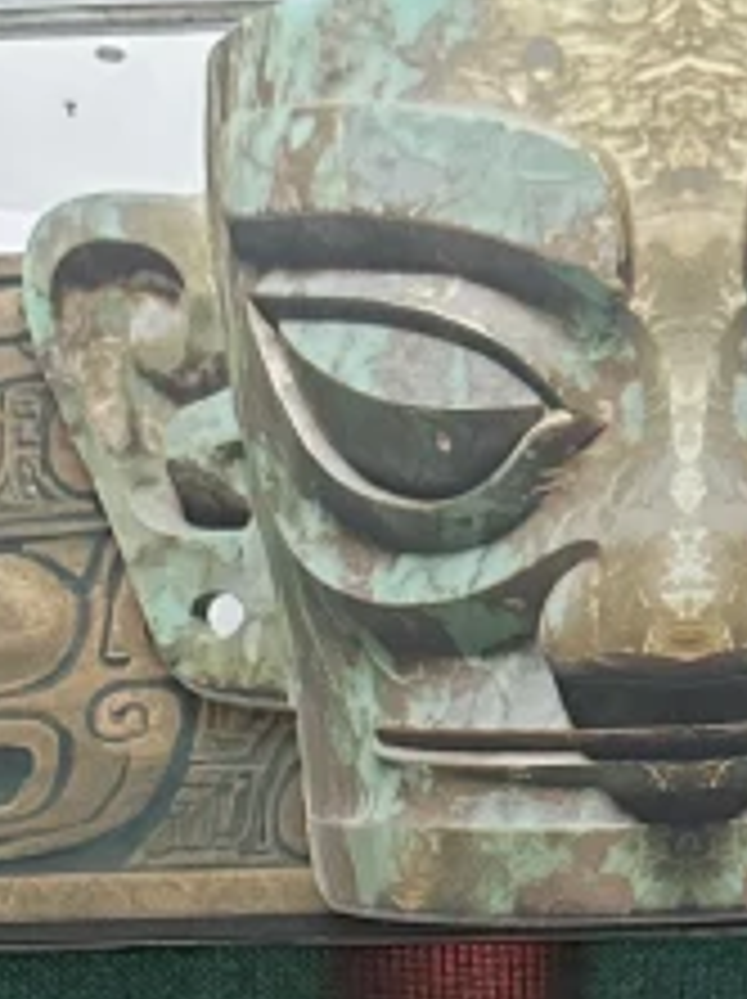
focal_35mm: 156
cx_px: 688
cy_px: 3015
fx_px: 4497
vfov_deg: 9.7
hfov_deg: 9.4
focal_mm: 6.86
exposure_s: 1/60
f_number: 1.78
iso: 320
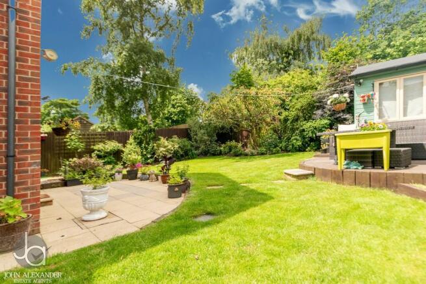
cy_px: 142
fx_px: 213
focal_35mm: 18
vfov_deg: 67.4
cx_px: 213
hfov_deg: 90.0
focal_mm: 12
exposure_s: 1/800
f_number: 6.3
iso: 200
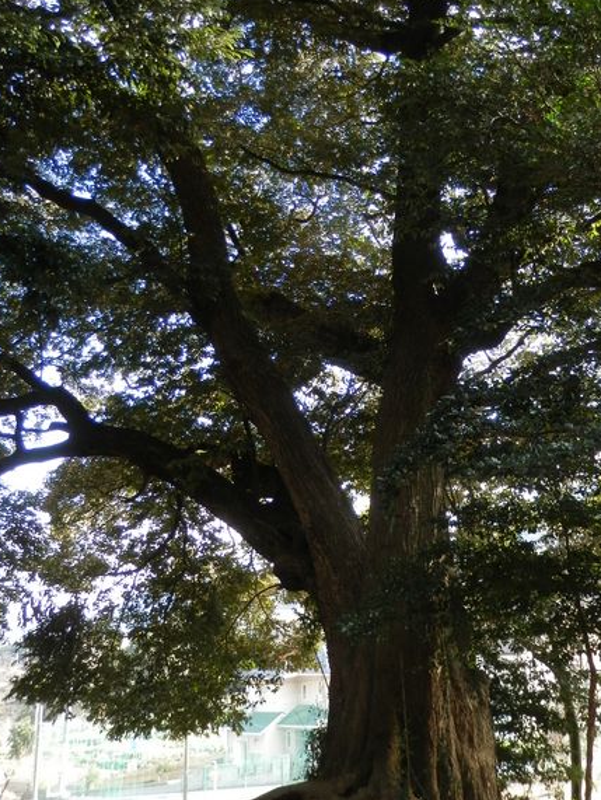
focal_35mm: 35
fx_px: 809
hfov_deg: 40.3
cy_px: 287
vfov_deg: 51.9
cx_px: 399
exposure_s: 1/50
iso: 80
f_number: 3
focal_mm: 4.5
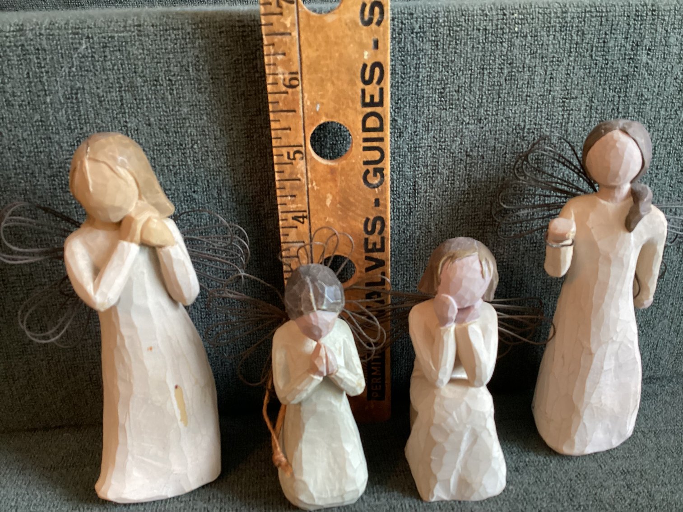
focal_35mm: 31
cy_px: 256
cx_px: 342
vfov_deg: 45.4
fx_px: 612
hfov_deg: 58.3
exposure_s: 1/50
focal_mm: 3.3
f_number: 2.4
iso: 320
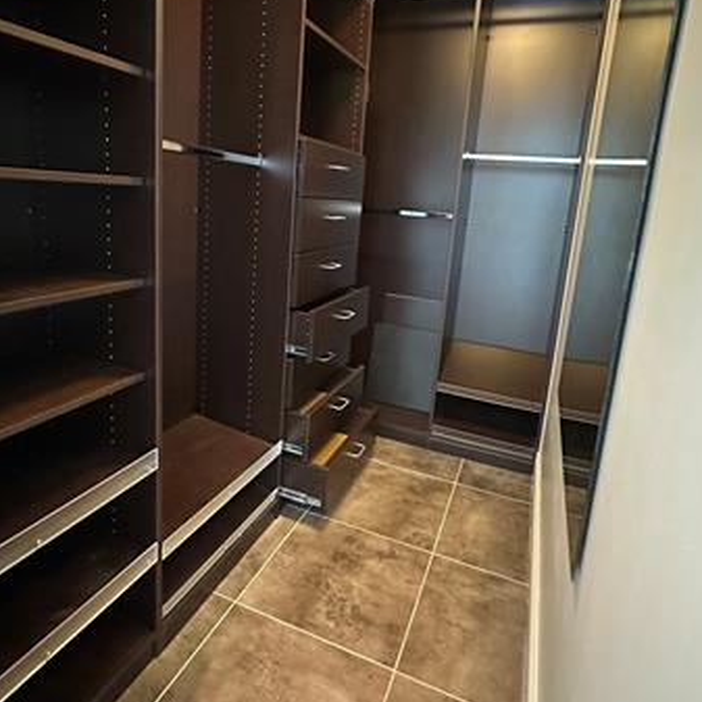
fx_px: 505
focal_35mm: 22
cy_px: 294
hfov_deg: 69.6
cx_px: 331
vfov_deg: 69.2
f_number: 2.2
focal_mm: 2.22
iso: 1600
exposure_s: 1/30
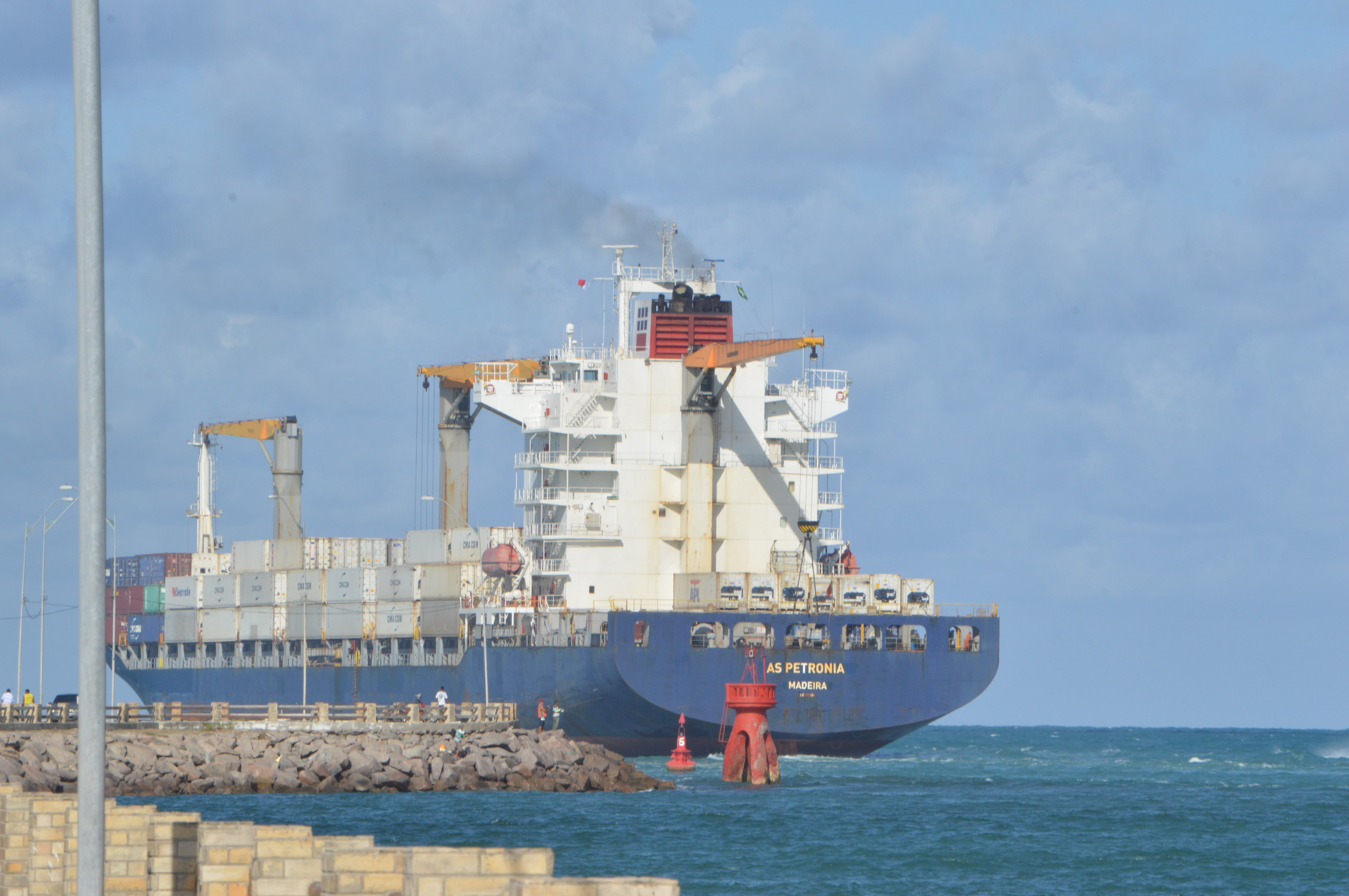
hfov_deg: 8.1
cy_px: 448
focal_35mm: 255
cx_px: 674
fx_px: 9547
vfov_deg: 5.4
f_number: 22
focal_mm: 170
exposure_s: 1/250
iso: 400
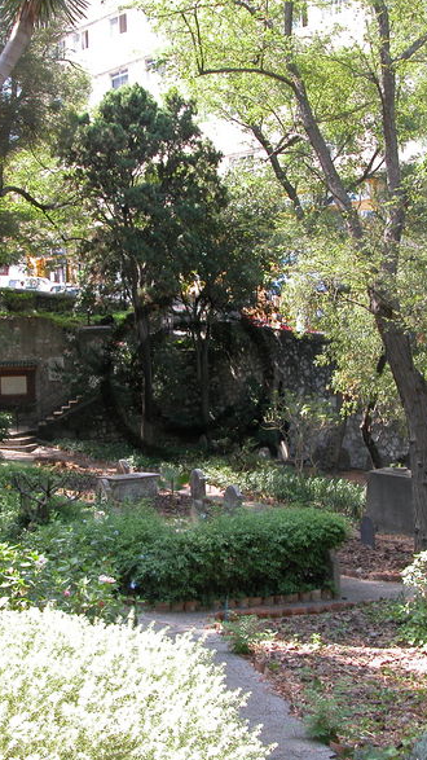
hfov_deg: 23.0
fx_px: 1047
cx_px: 186
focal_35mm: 52
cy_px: 379
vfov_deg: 39.9
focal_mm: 8.9
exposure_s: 1/89.2
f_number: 3.5
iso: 100
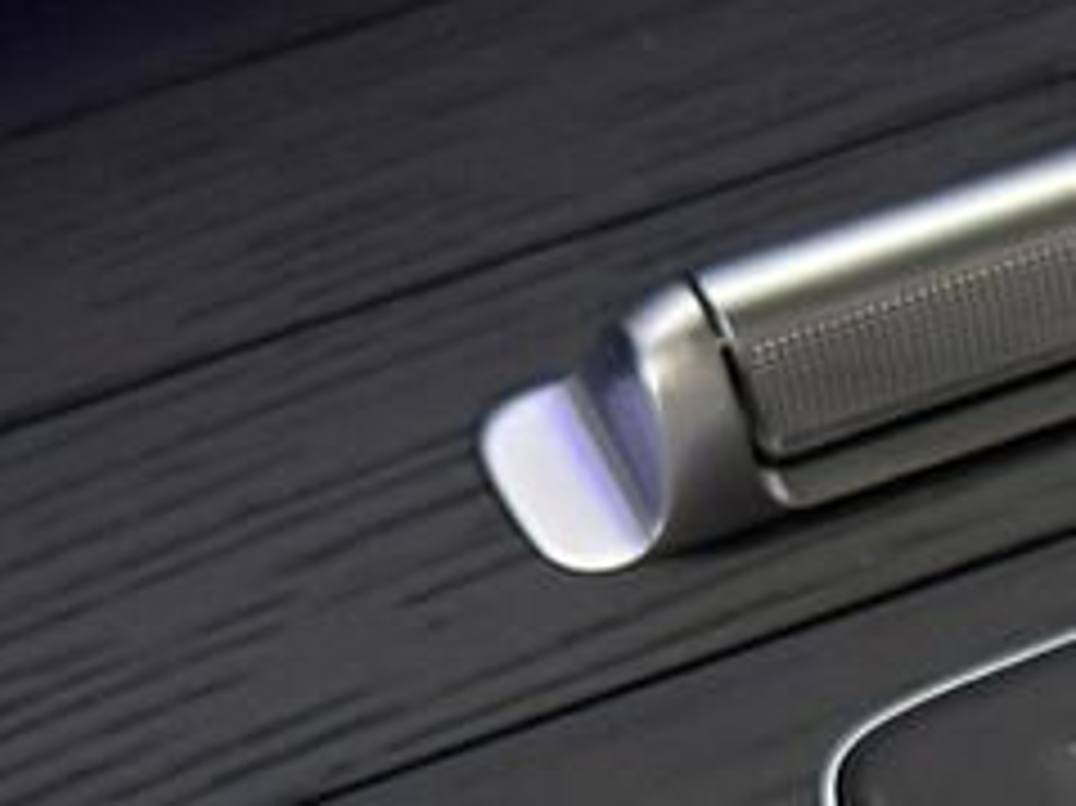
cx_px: 1940
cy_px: 1418
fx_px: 6400
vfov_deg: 7.0
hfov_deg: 9.2
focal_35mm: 206
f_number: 1.78
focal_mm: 6.76
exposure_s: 1/36
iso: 200
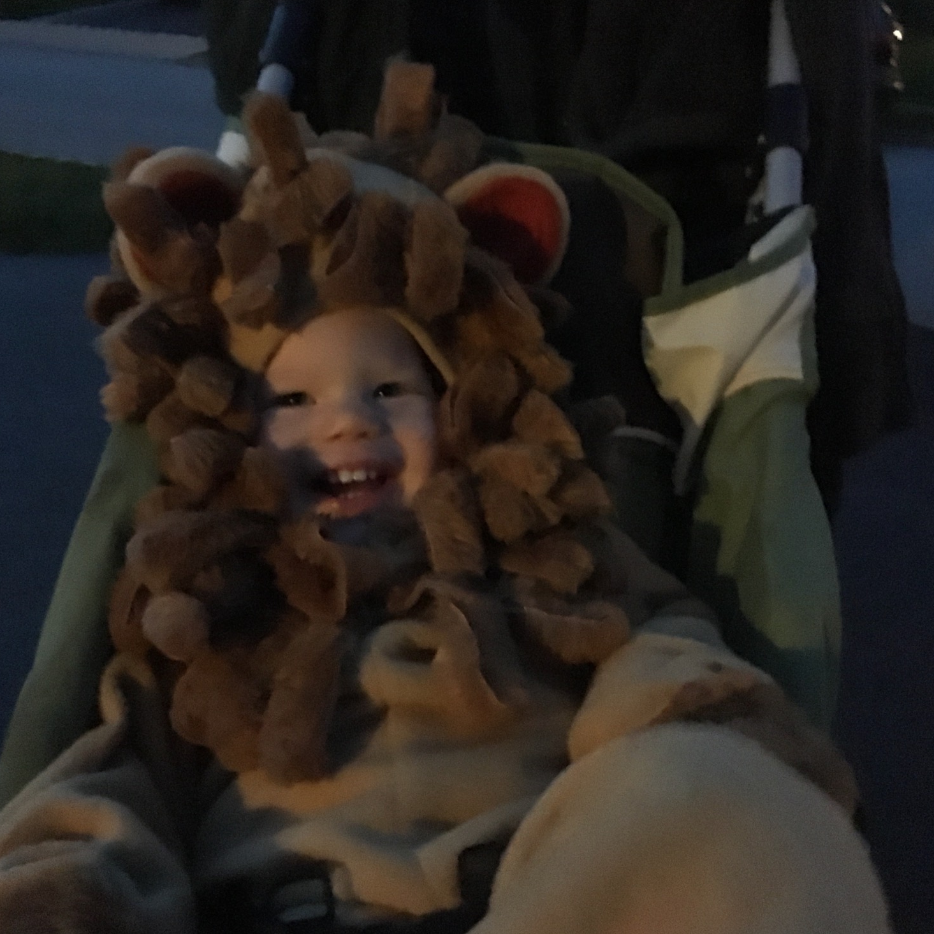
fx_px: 1068
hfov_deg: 47.2
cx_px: 432
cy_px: 475
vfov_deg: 47.2
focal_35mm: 35
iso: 2000
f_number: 2.2
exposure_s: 1/15
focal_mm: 4.15
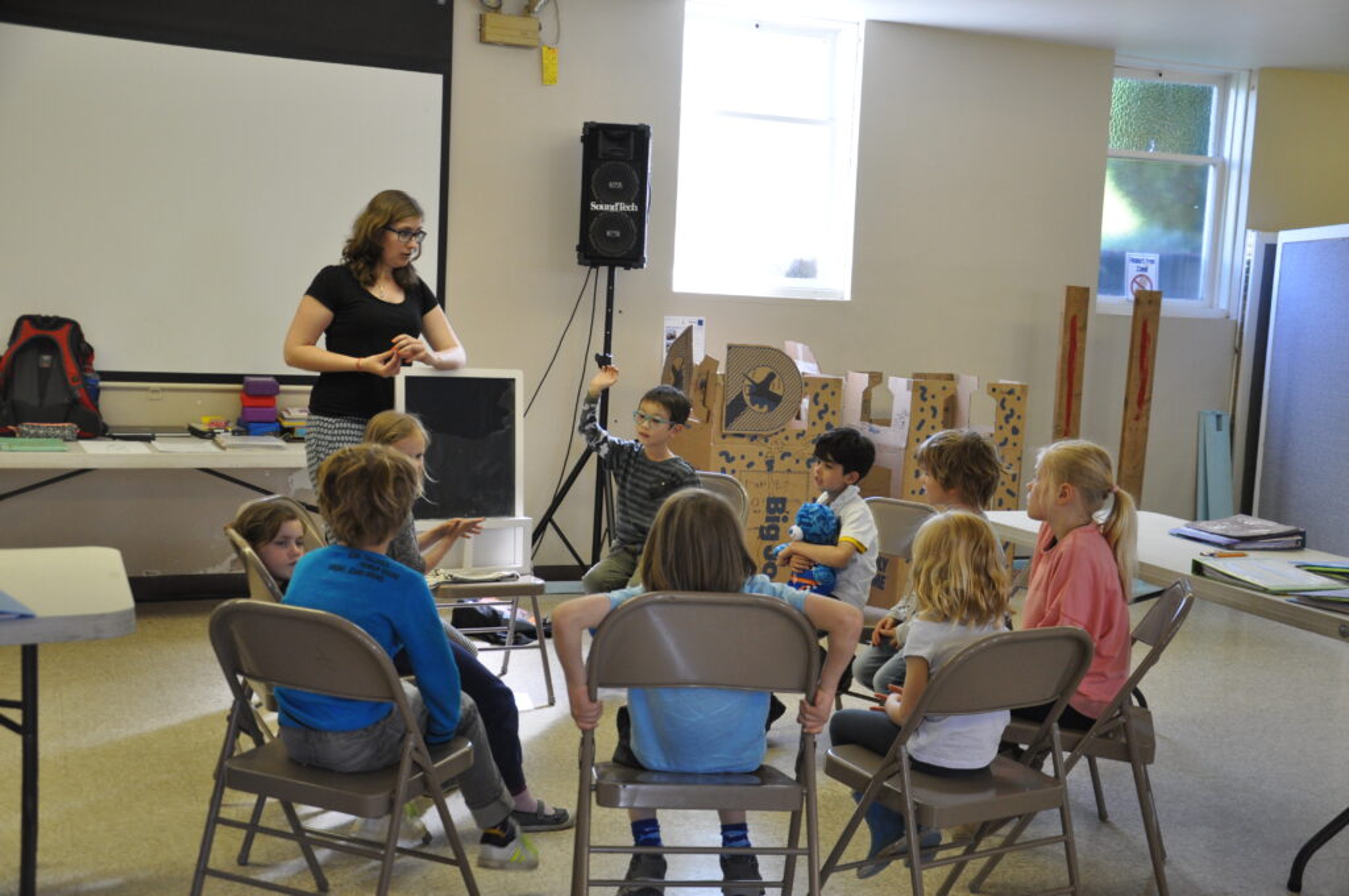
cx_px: 674
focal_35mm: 42
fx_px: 1572
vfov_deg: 31.8
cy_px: 448
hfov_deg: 46.5
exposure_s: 1/60
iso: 720
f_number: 4
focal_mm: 28
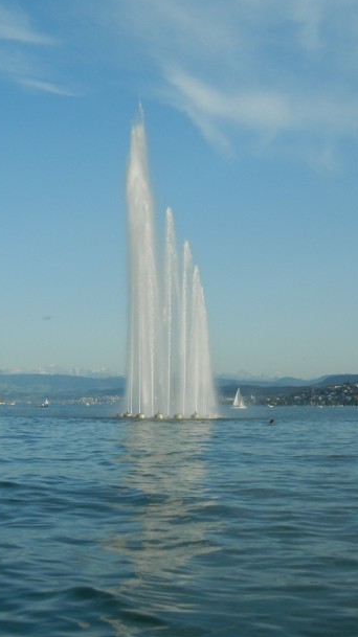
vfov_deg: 37.9
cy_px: 321
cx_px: 226
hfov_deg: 21.8
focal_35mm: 55
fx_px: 929
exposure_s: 1/344
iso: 160
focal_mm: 5.4
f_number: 7
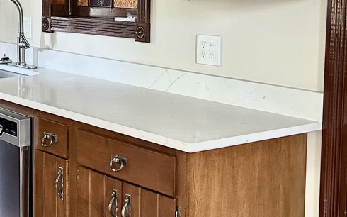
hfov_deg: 24.8
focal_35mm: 81
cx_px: 36
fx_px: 766
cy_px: 57
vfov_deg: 16.0
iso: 320
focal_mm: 5.7
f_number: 1.5
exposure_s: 1/60
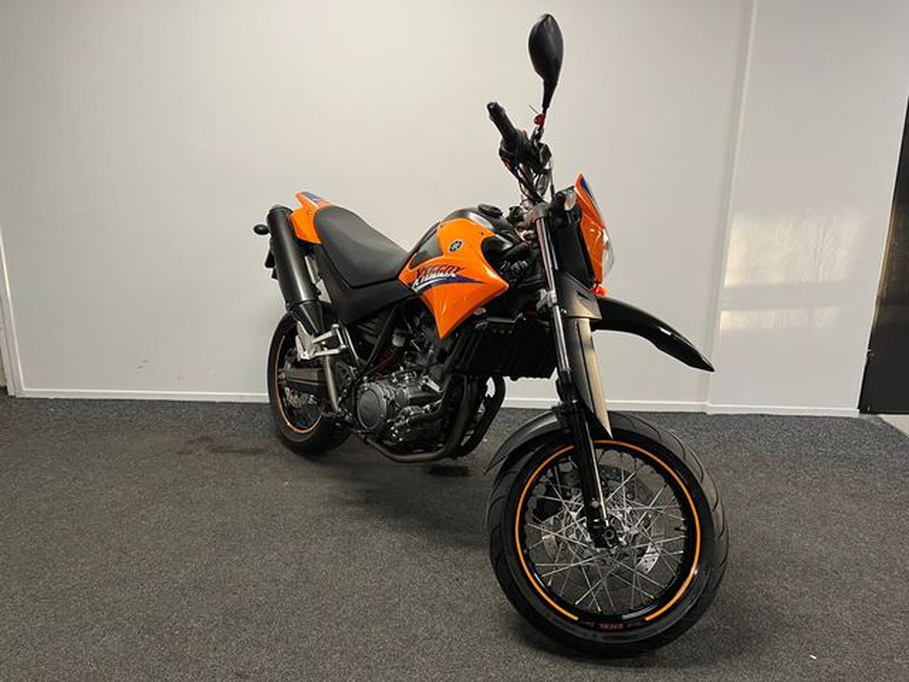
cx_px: 454
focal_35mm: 26
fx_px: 683
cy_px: 341
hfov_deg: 67.3
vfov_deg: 53.1
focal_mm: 5.1
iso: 80
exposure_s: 1/50
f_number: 1.6
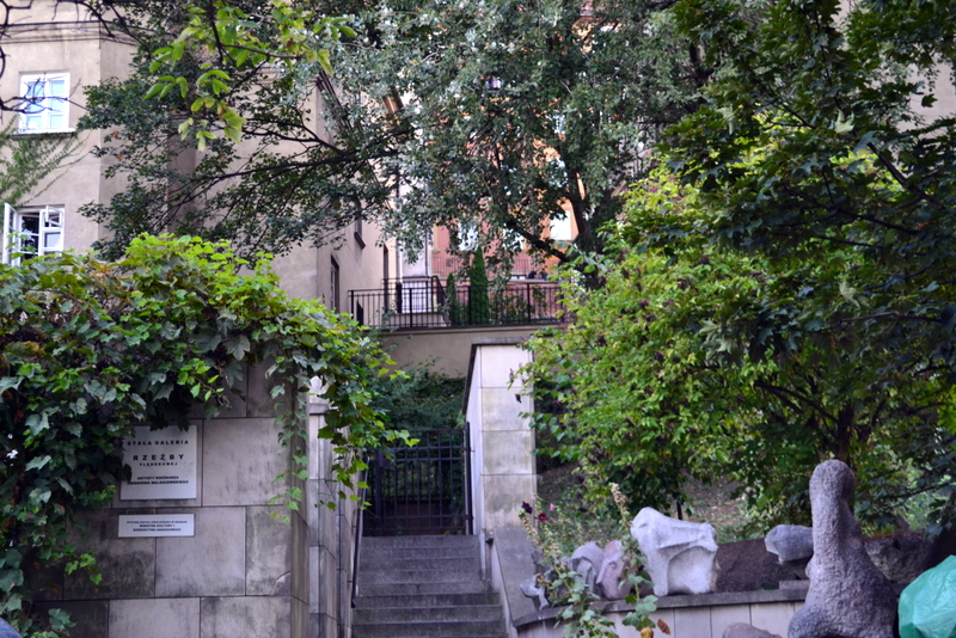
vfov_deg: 25.1
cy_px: 319
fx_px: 1434
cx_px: 478
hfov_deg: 36.9
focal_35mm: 54
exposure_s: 1/25
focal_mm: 36
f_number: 5
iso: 800
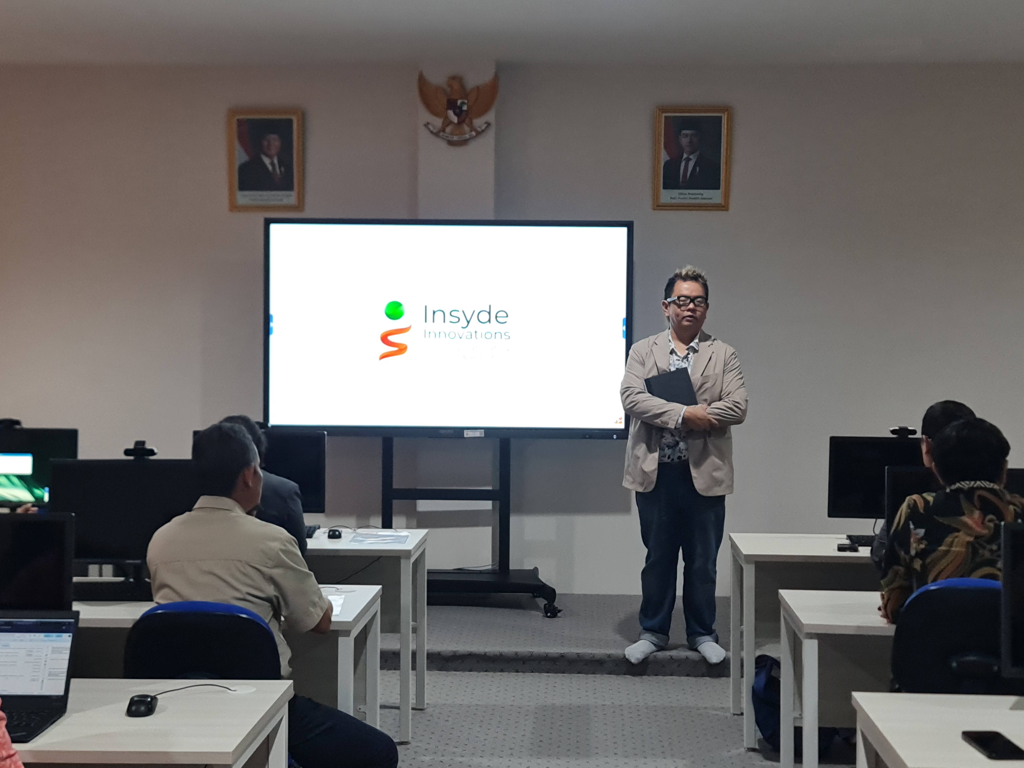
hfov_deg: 69.4
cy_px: 384
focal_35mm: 25
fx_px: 740
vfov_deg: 54.9
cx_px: 512
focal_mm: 7
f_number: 1.8
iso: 200
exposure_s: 1/50
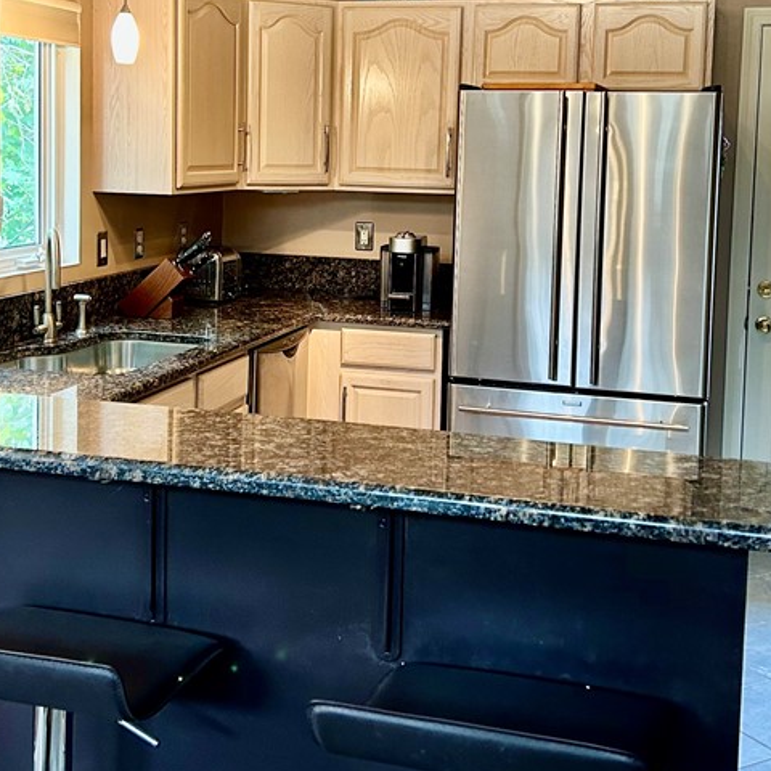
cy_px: 249
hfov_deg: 34.6
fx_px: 1235
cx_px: 339
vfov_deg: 34.3
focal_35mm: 49
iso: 200
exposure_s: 1/60
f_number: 1.5
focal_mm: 5.7
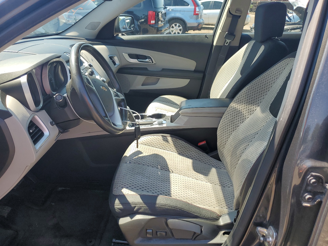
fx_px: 256
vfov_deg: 51.4
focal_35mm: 27
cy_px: 126
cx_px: 162
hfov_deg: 65.3
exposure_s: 1/667
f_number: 1.5
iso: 50
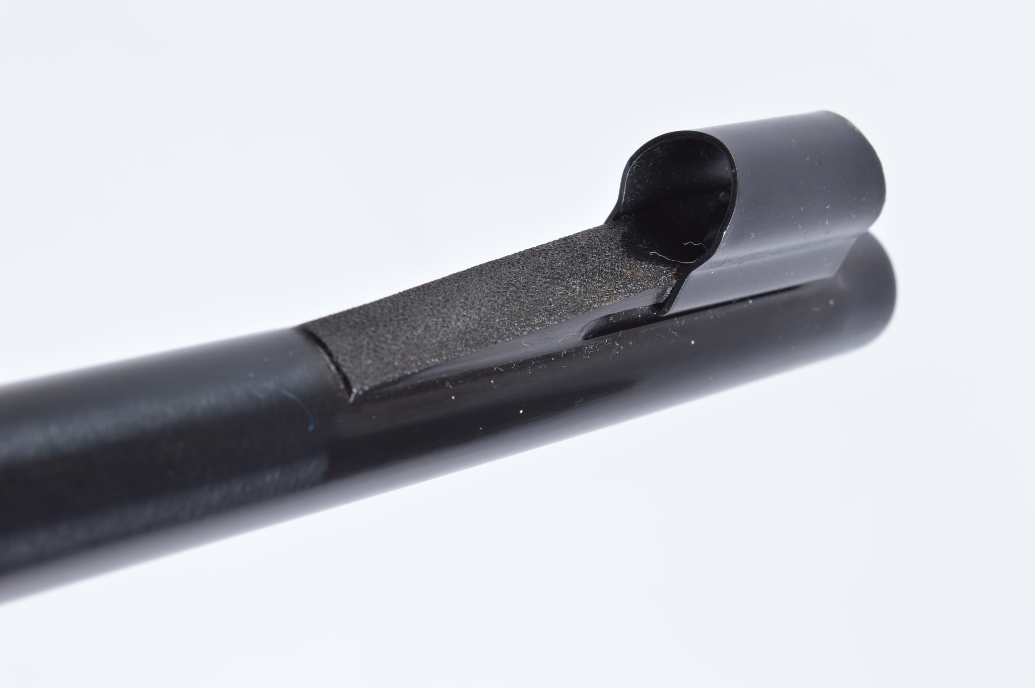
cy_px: 344
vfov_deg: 17.5
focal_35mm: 78
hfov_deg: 26.0
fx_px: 2240
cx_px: 518
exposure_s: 1/125
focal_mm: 52
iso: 100
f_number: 13
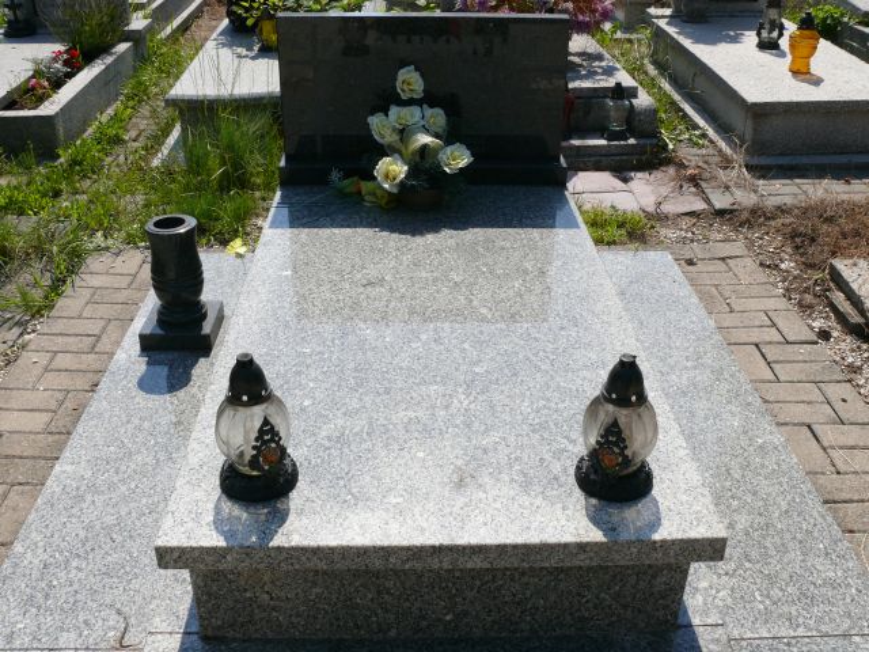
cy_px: 326
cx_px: 434
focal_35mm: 35
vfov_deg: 40.7
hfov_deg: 52.6
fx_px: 879
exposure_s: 1/500
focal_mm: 7.4
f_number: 5.6
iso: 100
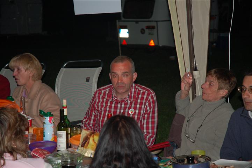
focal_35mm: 105
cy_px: 84
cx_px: 126
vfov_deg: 13.0
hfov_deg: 19.5
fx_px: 735
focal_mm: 70
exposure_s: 1/60
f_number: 4.5
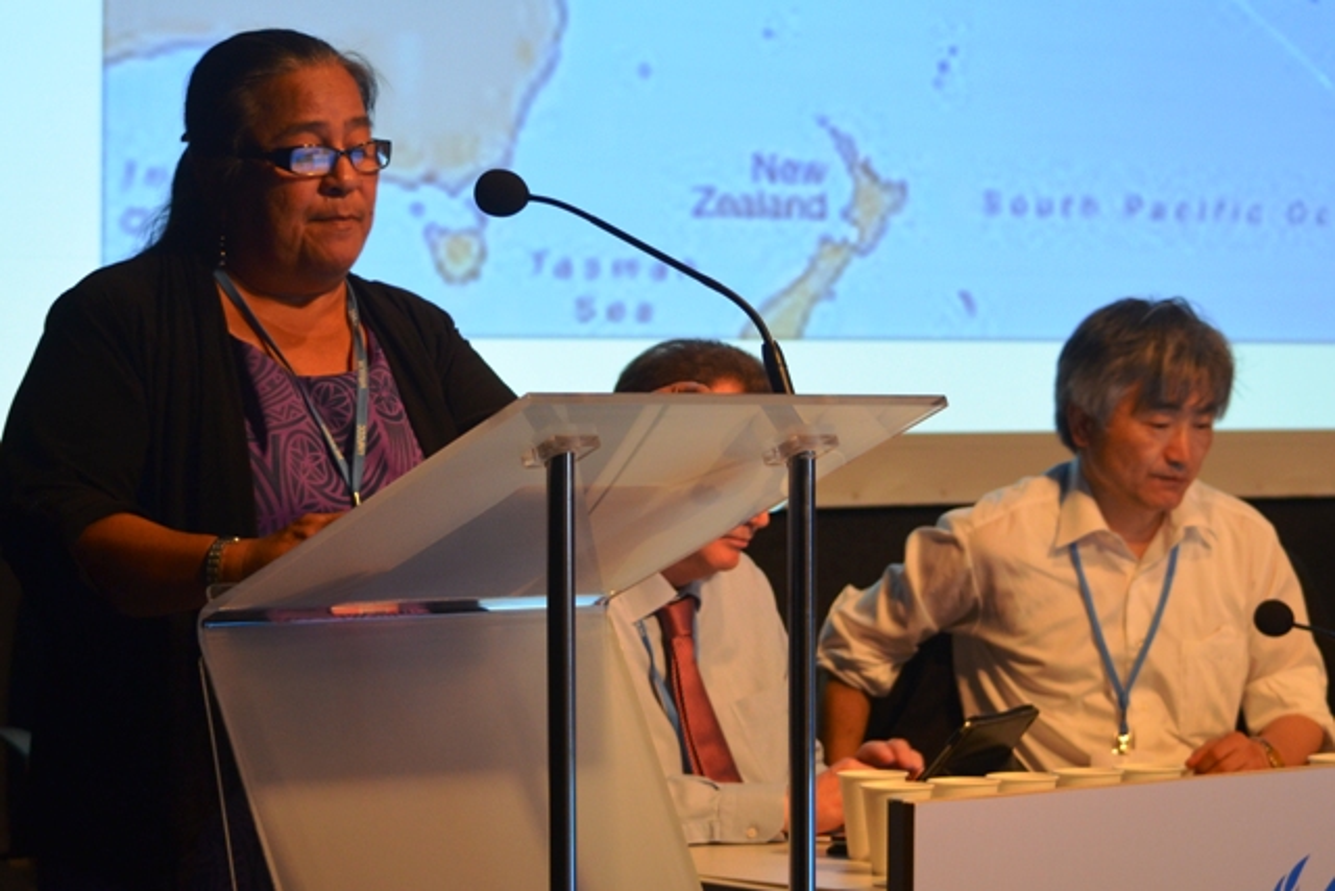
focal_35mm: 82
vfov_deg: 16.6
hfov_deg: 24.6
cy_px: 446
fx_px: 3060
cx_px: 668
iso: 800
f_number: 4.5
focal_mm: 55
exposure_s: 1/40
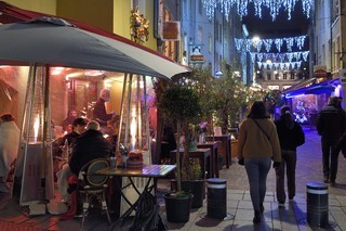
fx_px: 442
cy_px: 87
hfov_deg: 42.8
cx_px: 177
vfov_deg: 29.1
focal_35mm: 46
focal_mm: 35
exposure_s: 1/20
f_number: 5.6
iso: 2000
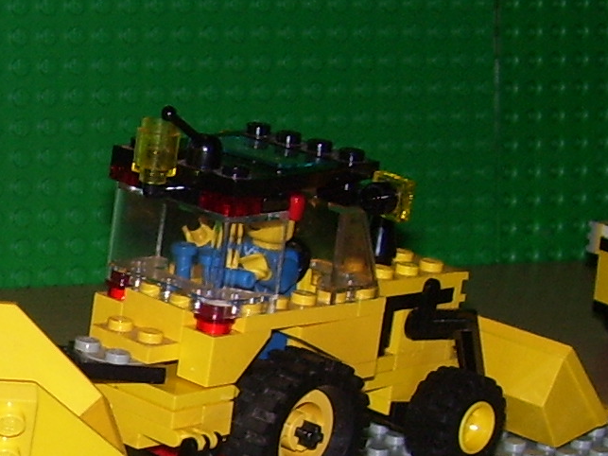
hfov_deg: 14.0
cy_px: 407
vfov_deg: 11.4
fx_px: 2265
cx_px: -380
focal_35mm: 129
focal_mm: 6
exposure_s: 1/60
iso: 80
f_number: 2.7
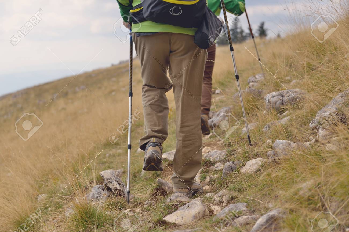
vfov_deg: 20.6
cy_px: 116
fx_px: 640
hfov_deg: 30.5
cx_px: 174
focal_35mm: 66
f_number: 4.5
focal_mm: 66
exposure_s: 1/500
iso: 64
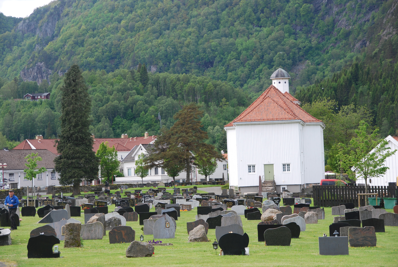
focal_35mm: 135
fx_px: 1494
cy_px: 134
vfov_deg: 10.2
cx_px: 199
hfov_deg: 15.2
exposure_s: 1/320
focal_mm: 90
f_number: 5.6
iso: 200
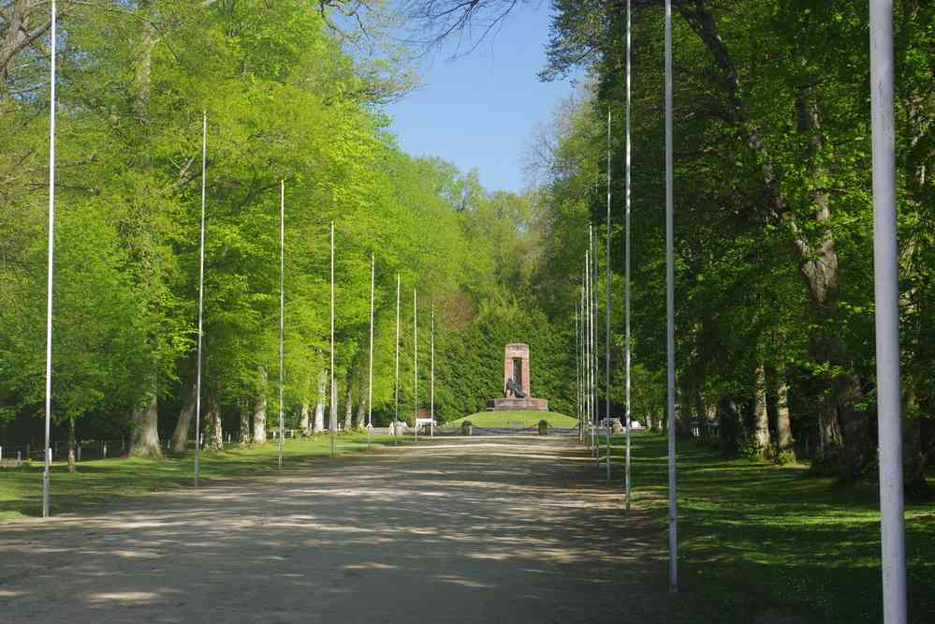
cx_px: 468
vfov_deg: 18.2
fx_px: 1948
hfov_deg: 27.0
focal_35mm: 75
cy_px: 312
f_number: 8
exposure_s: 1/80
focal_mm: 50
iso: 200
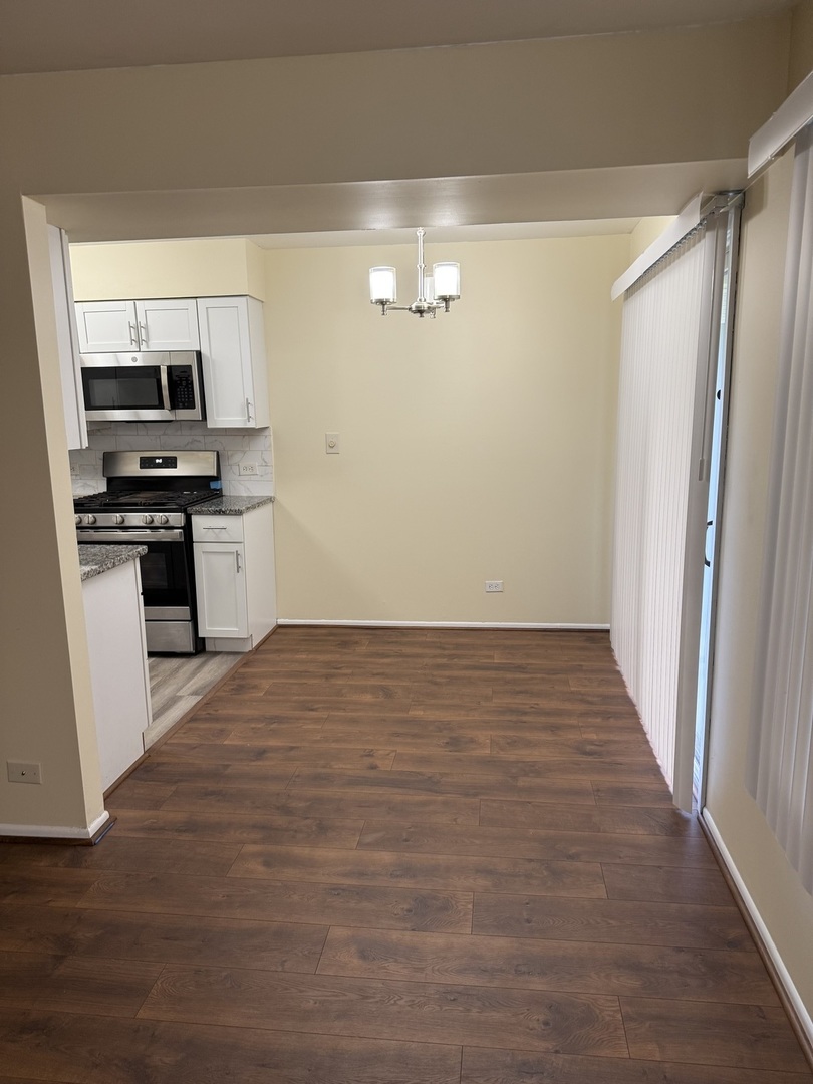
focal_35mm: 24
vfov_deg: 71.6
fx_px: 752
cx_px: 406
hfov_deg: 56.8
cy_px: 542
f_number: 1.78
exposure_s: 1/60
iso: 125
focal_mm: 6.76
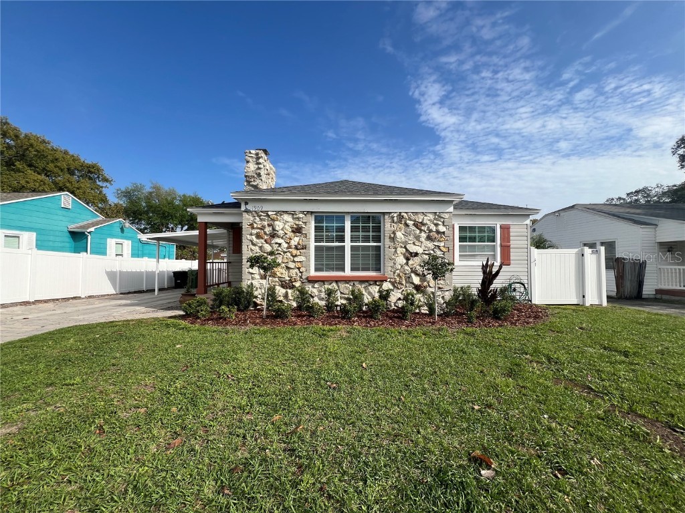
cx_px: 342
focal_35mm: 13
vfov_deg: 89.9
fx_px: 257
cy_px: 256
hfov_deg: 106.2
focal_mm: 1.57
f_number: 1.8
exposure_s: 1/1783
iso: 32
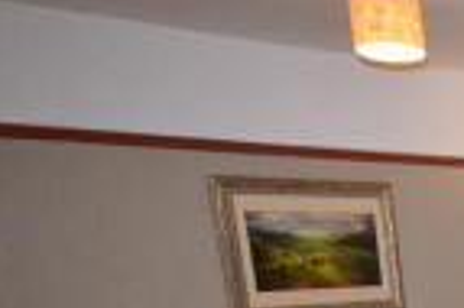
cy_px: 459
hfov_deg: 22.0
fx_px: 901
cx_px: 759
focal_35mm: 70
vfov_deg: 17.5
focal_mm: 14
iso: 900
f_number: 4.8
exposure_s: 1/60
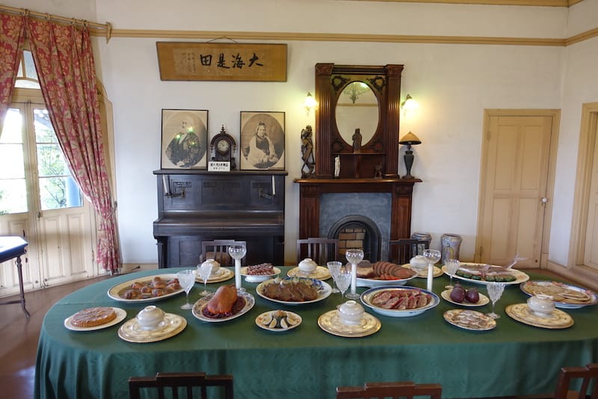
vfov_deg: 53.1
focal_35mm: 24
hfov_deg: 73.8
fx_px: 399
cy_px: 200
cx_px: 299
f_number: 1.8
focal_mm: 8.8
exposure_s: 1/30
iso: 200
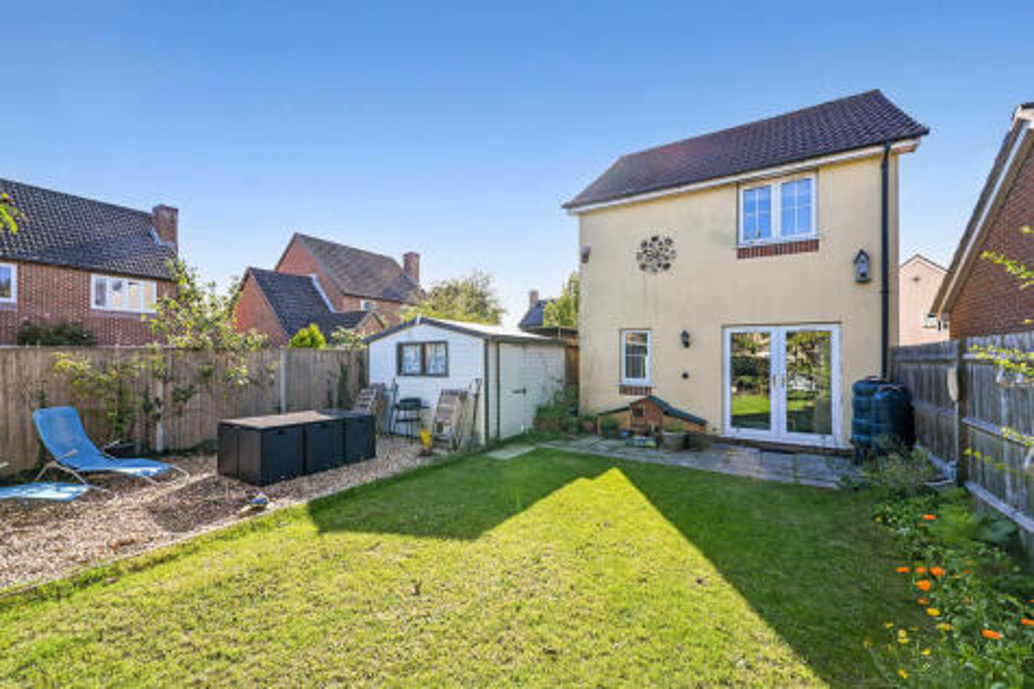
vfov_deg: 81.2
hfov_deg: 104.3
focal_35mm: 14
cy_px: 344
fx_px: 402
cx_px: 517
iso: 100
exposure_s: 1/80
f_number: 8
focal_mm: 14
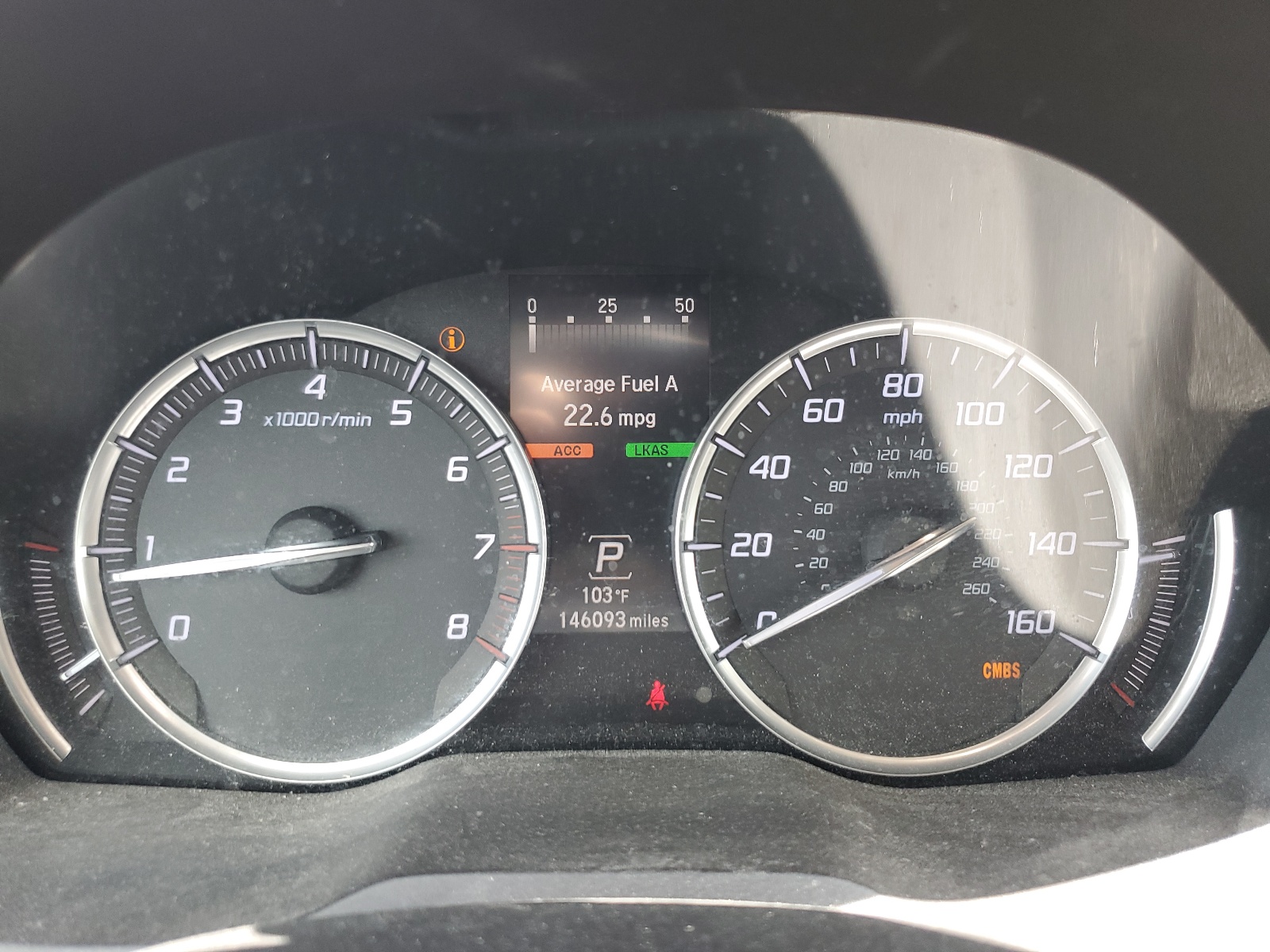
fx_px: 954
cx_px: 635
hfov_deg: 67.3
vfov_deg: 53.1
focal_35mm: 26
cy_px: 476
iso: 67
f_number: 1.5
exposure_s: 1/100
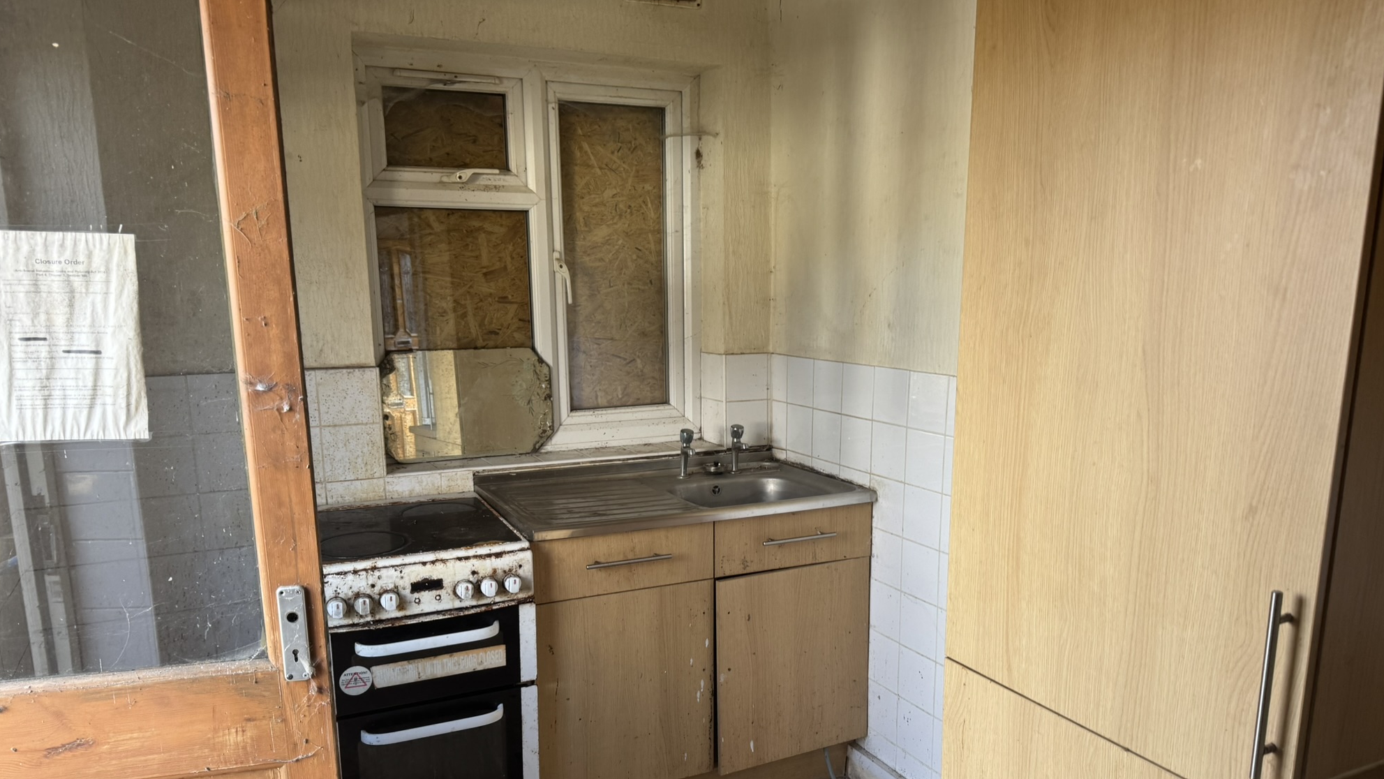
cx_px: 701
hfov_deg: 69.9
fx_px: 991
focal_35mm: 27
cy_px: 480
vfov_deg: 42.6
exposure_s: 1/121
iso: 100
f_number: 1.78
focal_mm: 6.76
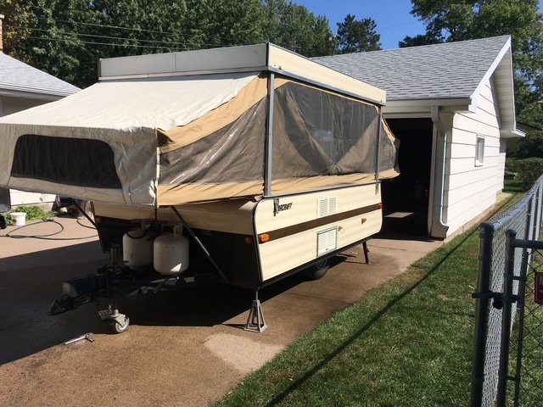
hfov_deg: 61.7
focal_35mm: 29
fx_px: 455
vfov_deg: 48.2
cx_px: 272
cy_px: 204
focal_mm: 4.15
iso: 25
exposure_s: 1/2481
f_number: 2.2
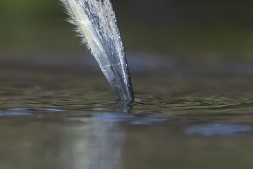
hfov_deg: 1.3
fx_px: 11135
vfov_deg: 0.9
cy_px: -81
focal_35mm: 1584
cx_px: -90
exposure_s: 1/1000
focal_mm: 310
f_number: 5
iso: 2000
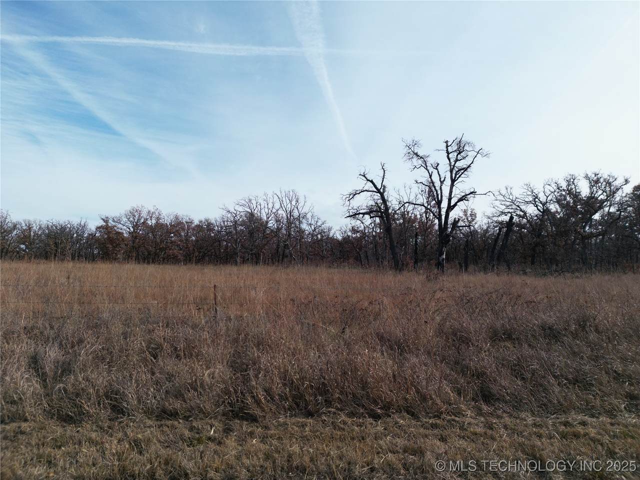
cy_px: 240
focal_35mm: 24
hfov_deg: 71.6
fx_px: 444
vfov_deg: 56.8
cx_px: 320
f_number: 1.7
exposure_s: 1/3000
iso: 140
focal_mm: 6.72
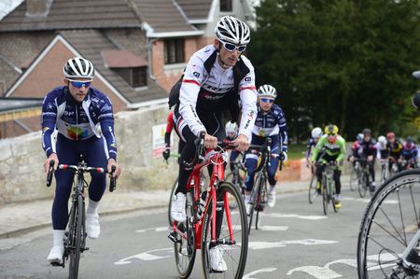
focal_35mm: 70
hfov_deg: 28.9
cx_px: 210
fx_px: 816
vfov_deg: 19.4
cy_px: 140
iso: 400
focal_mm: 70
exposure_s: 1/1000
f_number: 4
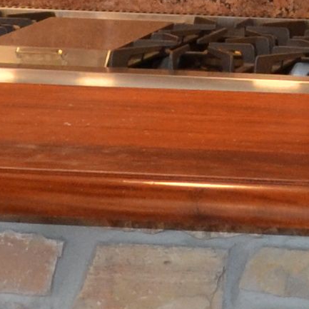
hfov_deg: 7.0
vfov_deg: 7.0
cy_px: -265
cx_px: 496
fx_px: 2464
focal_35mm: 244
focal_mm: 18
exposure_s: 1/60
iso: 400
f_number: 4
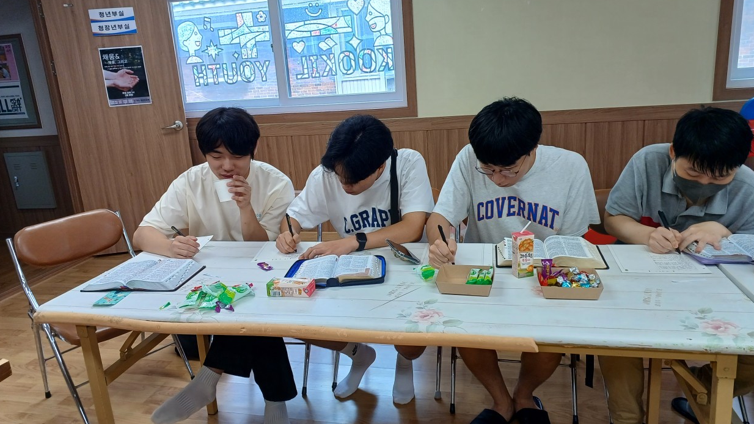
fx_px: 520
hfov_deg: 71.9
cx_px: 384
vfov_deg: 44.4
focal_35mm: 26
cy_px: 197
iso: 80
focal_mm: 5.06
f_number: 1.8
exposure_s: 1/60
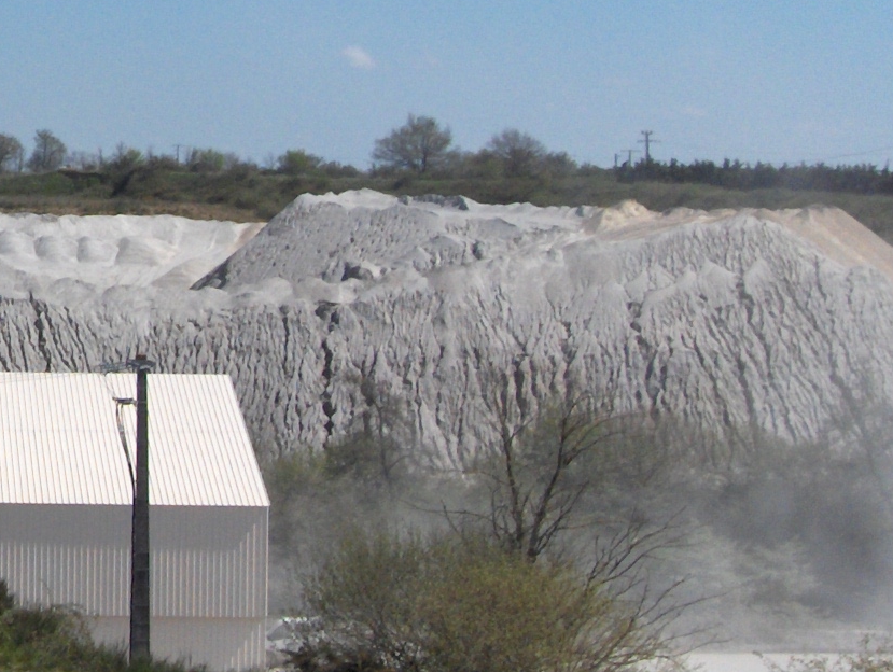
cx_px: -325
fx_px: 3151
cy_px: 53
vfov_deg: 12.1
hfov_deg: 15.2
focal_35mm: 122
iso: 100
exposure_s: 1/1250
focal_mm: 8
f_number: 4.8
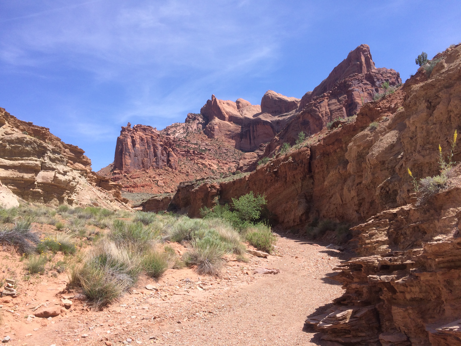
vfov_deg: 48.2
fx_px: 386
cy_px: 173
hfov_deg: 61.7
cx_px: 230
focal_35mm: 29
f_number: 2.2
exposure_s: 1/1466
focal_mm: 4.15
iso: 32
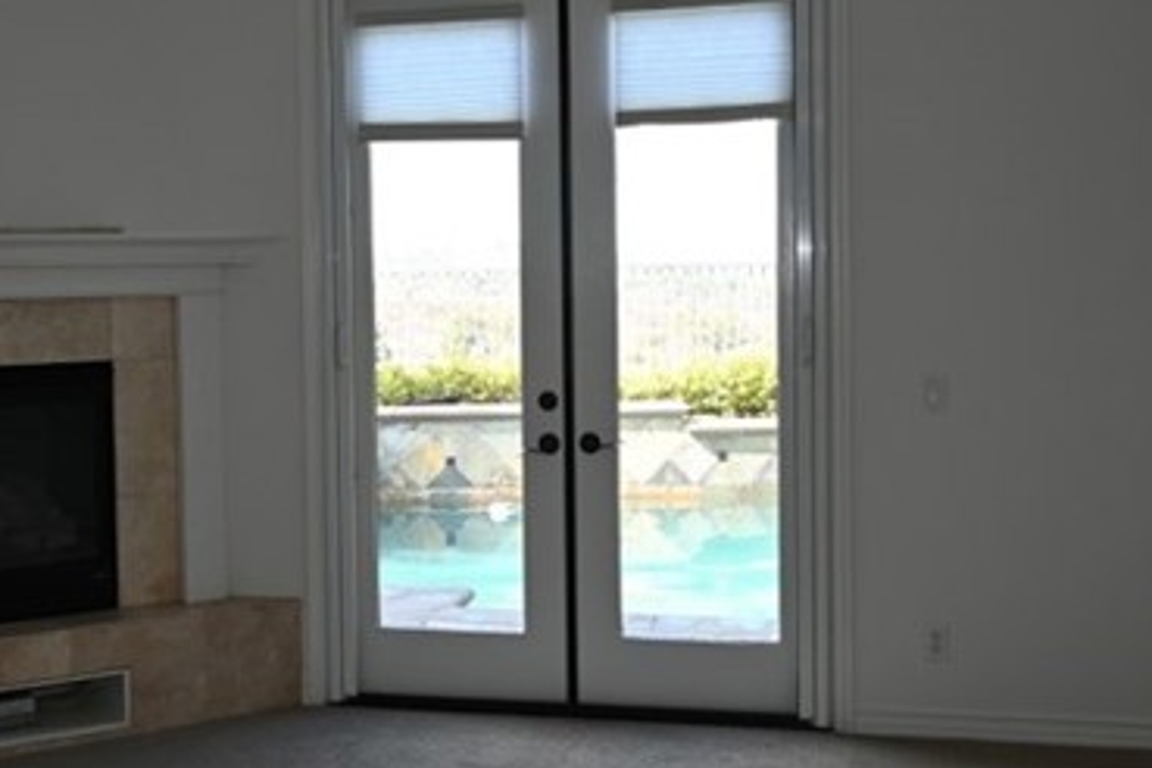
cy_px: 339
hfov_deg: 39.2
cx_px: 390
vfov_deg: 27.0
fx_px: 1600
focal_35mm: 50
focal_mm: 12
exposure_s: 1/60
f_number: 4
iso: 100
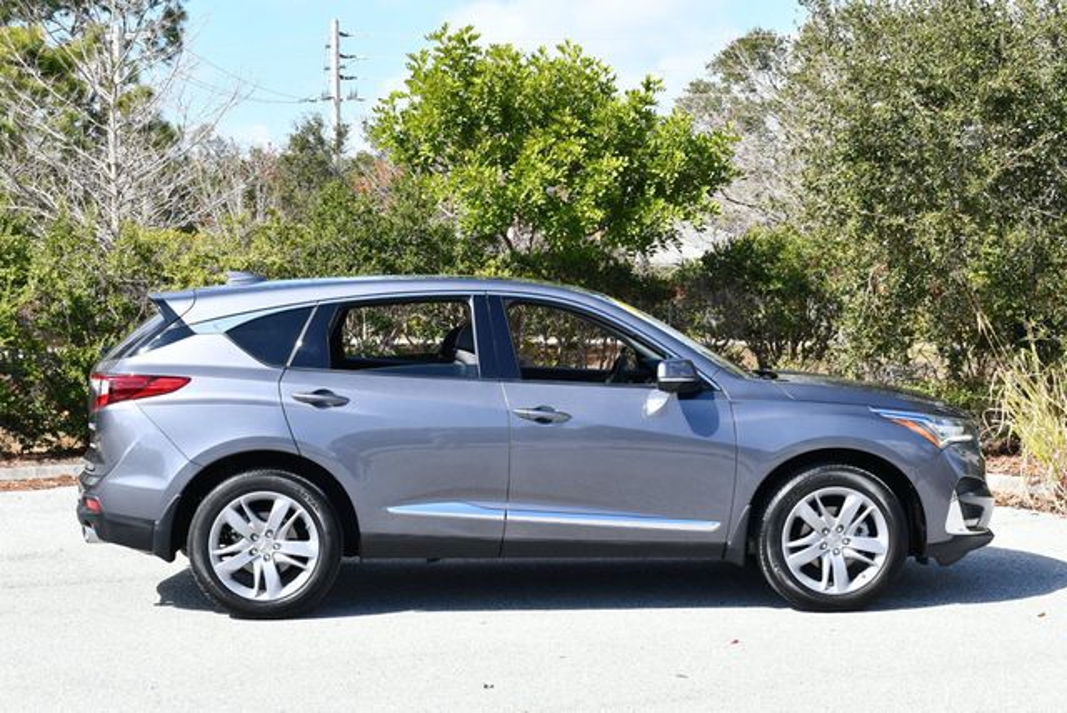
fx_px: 1899
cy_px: 356
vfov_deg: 21.3
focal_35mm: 64
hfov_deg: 31.4
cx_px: 534
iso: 200
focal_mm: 32
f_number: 8
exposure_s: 1/250
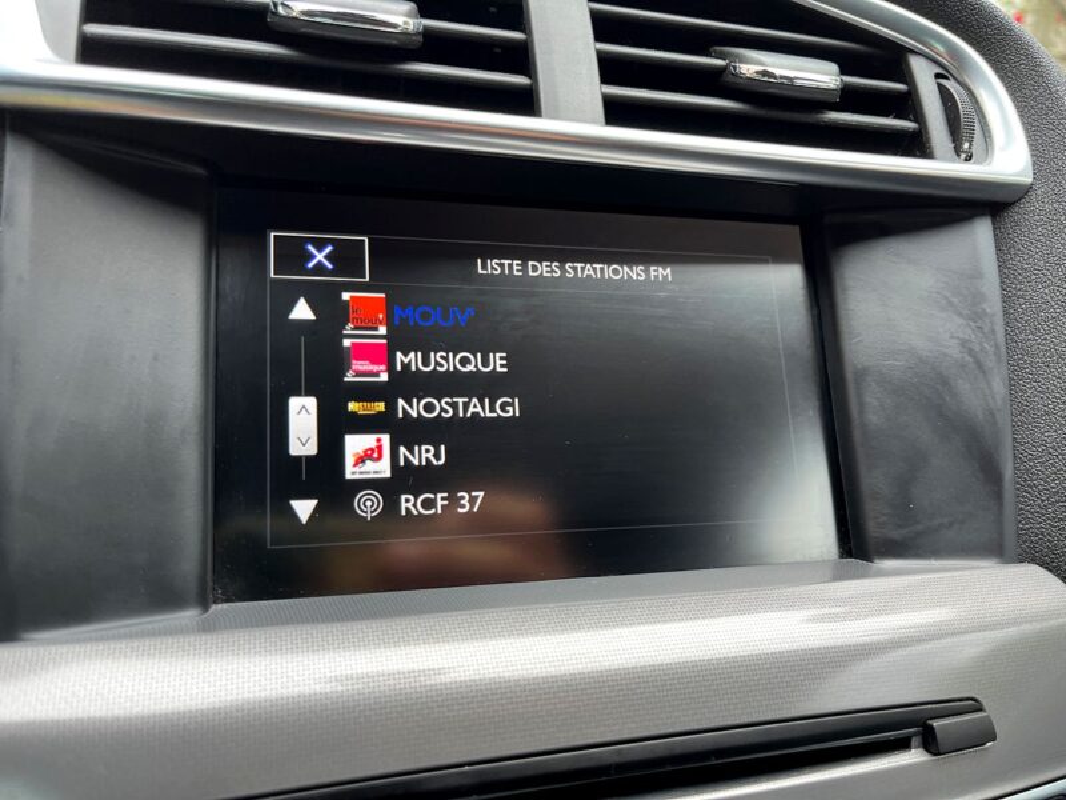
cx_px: 533
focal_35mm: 26
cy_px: 400
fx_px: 801
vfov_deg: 53.1
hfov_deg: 67.3
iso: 40
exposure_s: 1/122
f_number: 1.6
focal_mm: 5.1
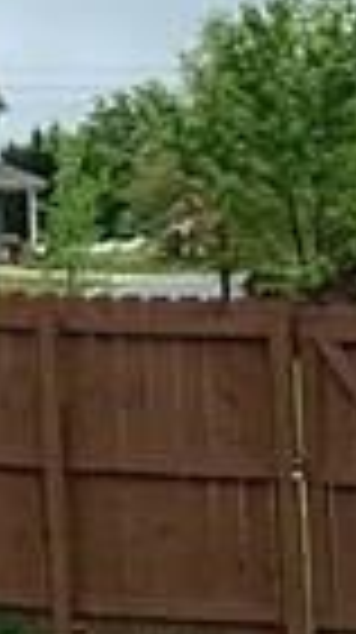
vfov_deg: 9.3
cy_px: 49
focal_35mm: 230
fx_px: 3871
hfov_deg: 5.0
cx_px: -698
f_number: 2.2
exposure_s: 1/487
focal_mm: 4.15
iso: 25
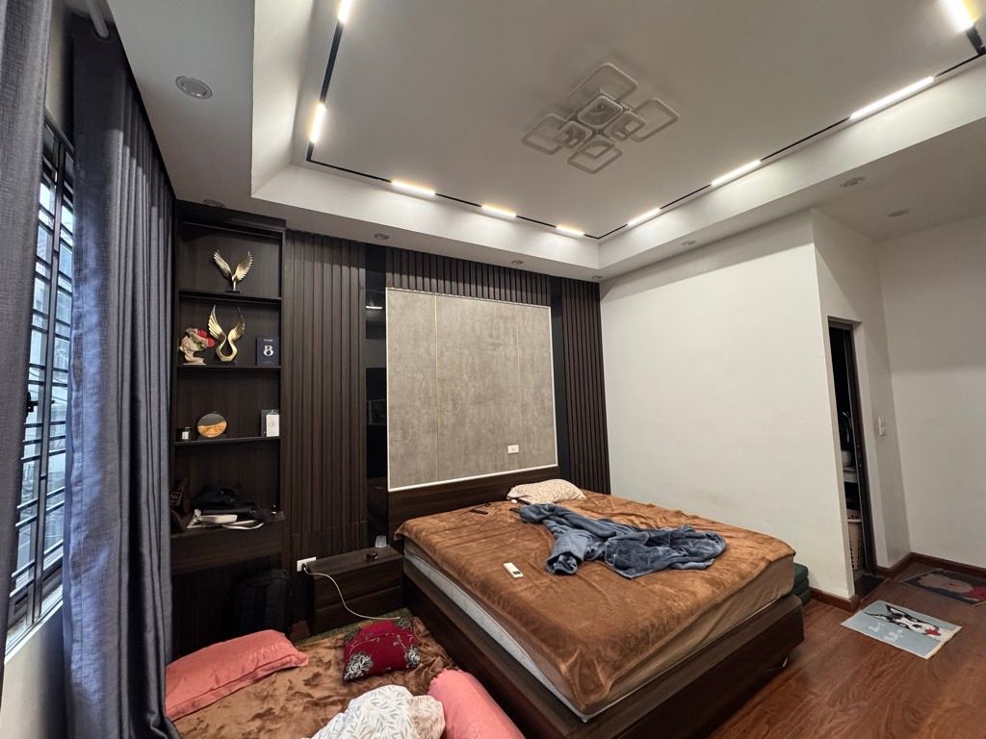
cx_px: 493
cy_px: 370
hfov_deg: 102.1
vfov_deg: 85.7
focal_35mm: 14
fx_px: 399
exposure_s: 1/99
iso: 320
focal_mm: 2.22
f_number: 2.2
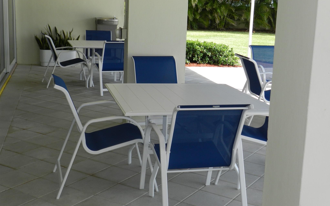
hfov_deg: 41.1
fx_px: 441
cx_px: 165
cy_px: 87
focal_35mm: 49
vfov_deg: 26.3
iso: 160
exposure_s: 1/320
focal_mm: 8.1
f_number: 4.2
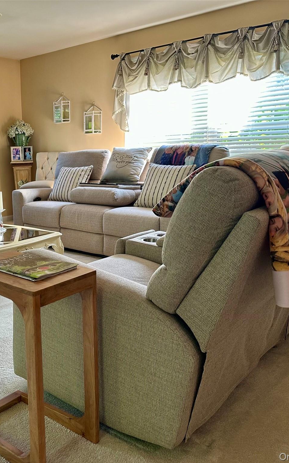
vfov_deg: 56.7
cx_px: 32
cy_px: 232
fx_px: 428
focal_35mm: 34
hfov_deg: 35.2
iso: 160
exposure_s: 1/120
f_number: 1.78
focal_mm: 6.86
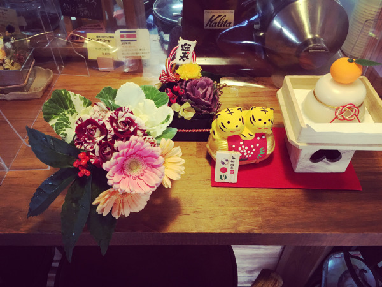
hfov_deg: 61.7
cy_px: 144
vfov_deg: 48.2
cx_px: 191
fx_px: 320
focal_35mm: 29
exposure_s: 1/30
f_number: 2.2
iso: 200
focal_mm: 4.15
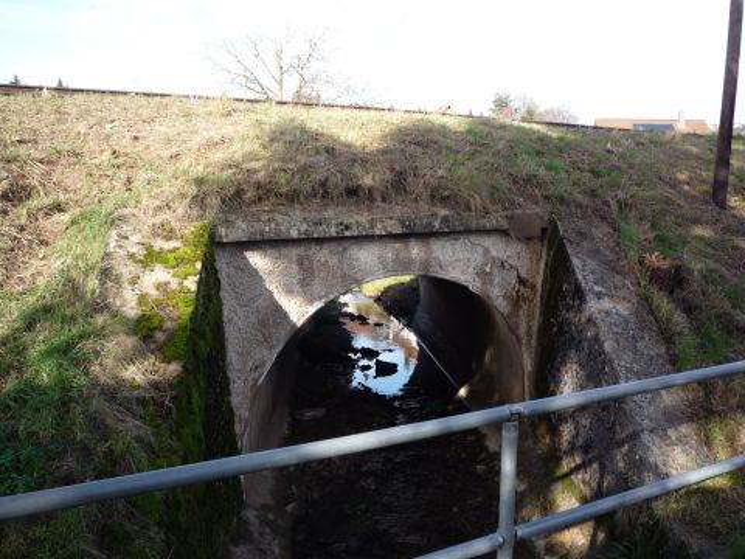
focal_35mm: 32
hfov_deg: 56.8
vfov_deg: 44.2
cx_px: 372
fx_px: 689
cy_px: 280
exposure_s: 1/160
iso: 100
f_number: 4
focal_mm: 5.2
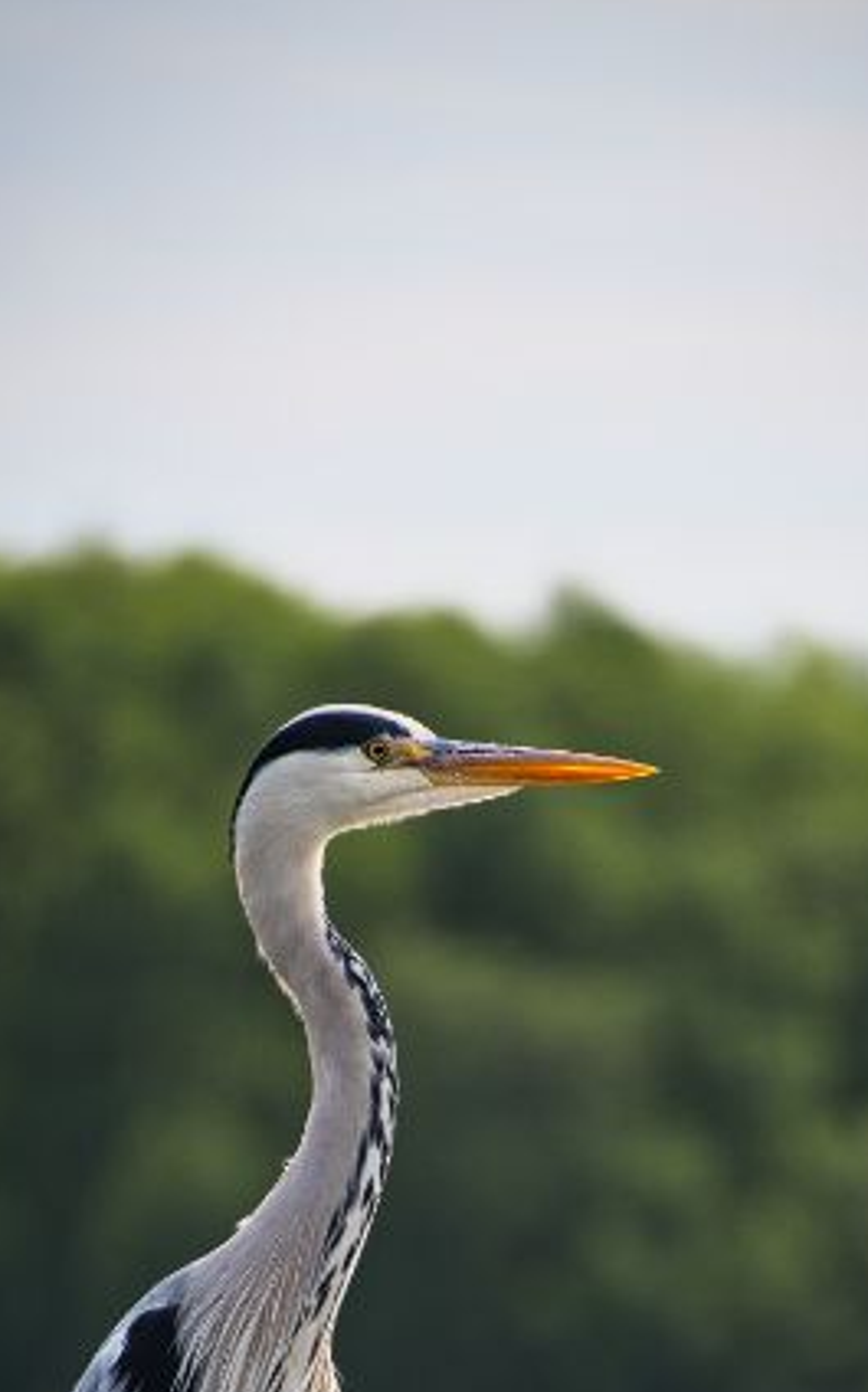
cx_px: 532
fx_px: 20966
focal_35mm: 553
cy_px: 1287
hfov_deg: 2.4
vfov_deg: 3.8
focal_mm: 288
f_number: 6.3
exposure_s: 1/160
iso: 50
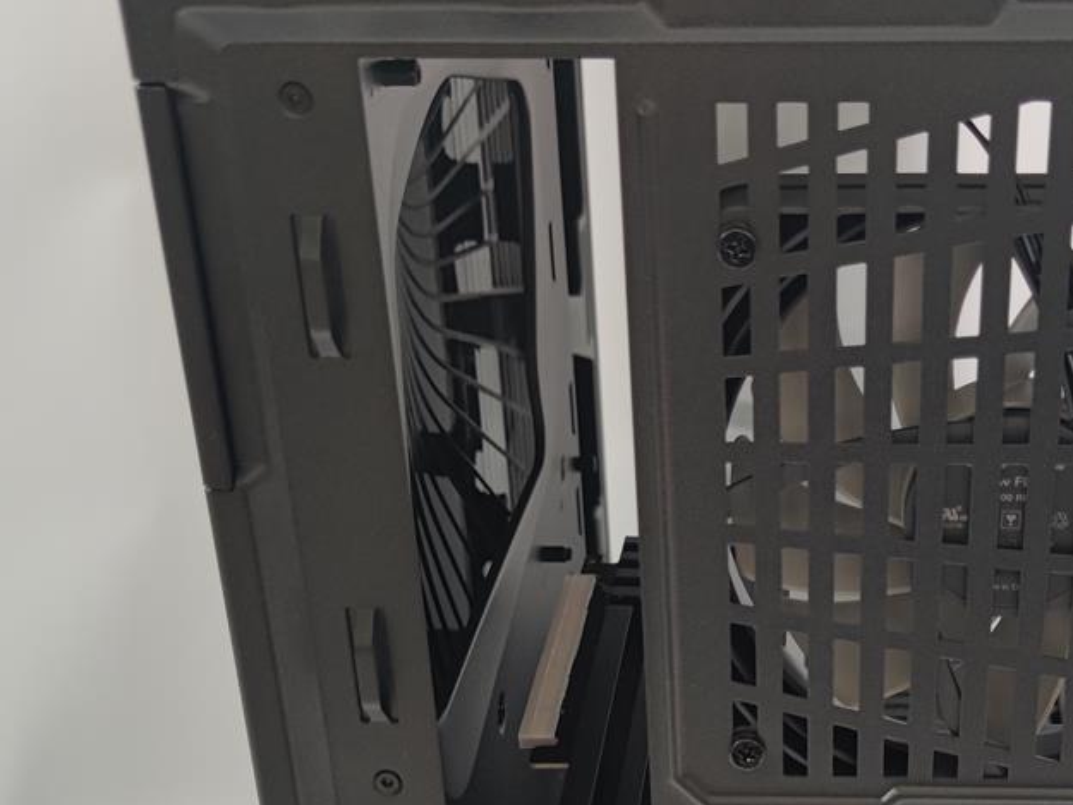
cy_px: 787
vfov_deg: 23.5
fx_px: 1860
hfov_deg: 31.7
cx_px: 779
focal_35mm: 60
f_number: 1.85
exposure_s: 1/100
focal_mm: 6.78
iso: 59
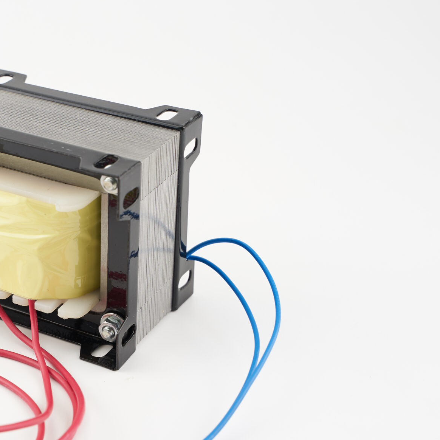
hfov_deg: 19.8
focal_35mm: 86
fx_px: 1237
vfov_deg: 20.1
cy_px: 285
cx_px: 39
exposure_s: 1/25
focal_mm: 46
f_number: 8
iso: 100
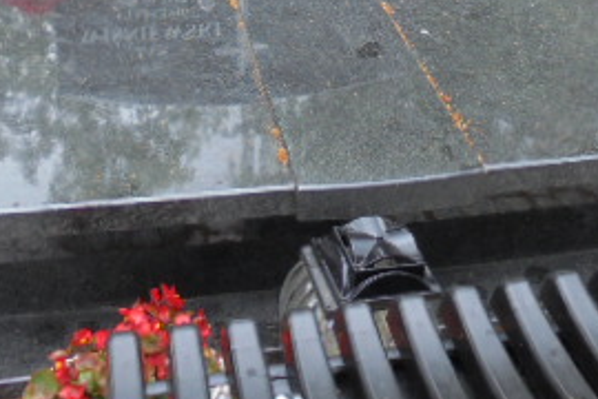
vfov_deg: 20.2
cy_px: -47
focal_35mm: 64
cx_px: 381
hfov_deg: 31.3
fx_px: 1063
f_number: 3.5
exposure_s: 1/60
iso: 100
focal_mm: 4.6
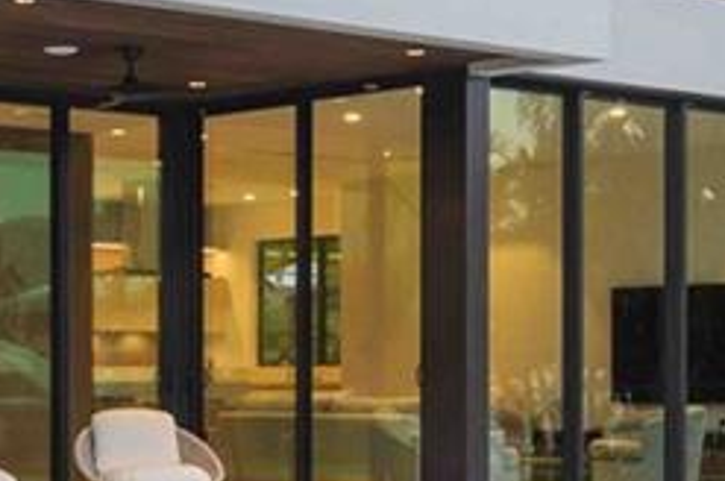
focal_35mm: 110
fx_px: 2212
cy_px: -236
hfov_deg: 18.2
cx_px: 44
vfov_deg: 11.9
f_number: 5.6
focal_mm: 17
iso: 100
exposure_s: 1/6
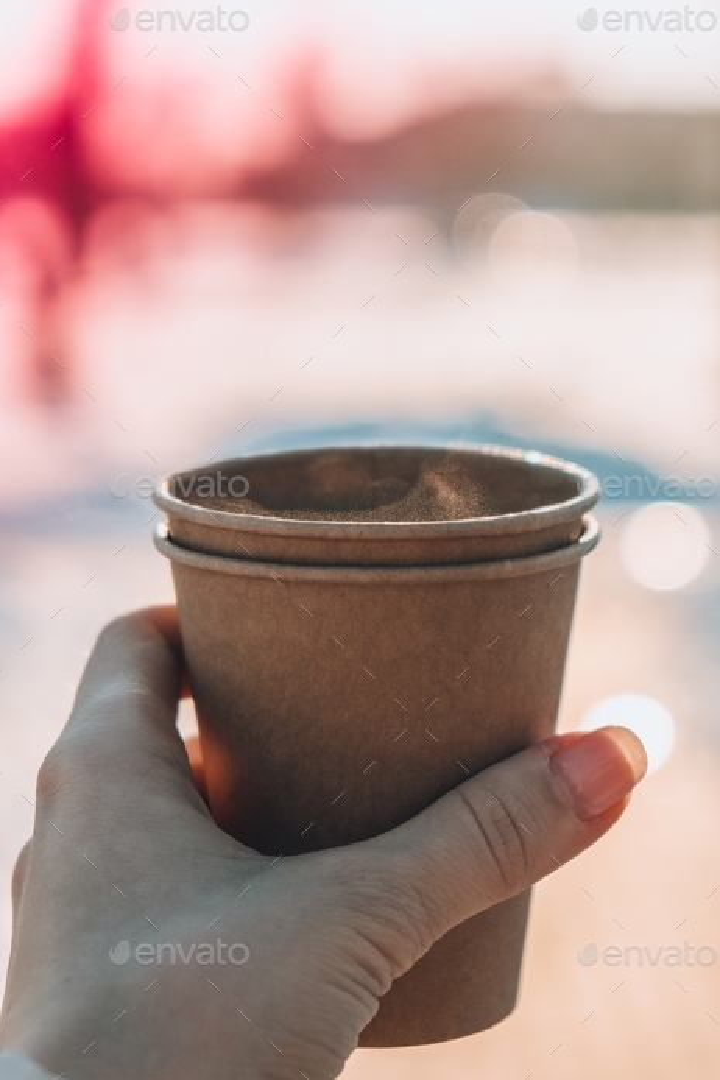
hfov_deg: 12.9
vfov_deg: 19.3
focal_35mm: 106
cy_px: 475
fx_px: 3180
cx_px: 408
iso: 320
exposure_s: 1/2000
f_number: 4
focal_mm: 55
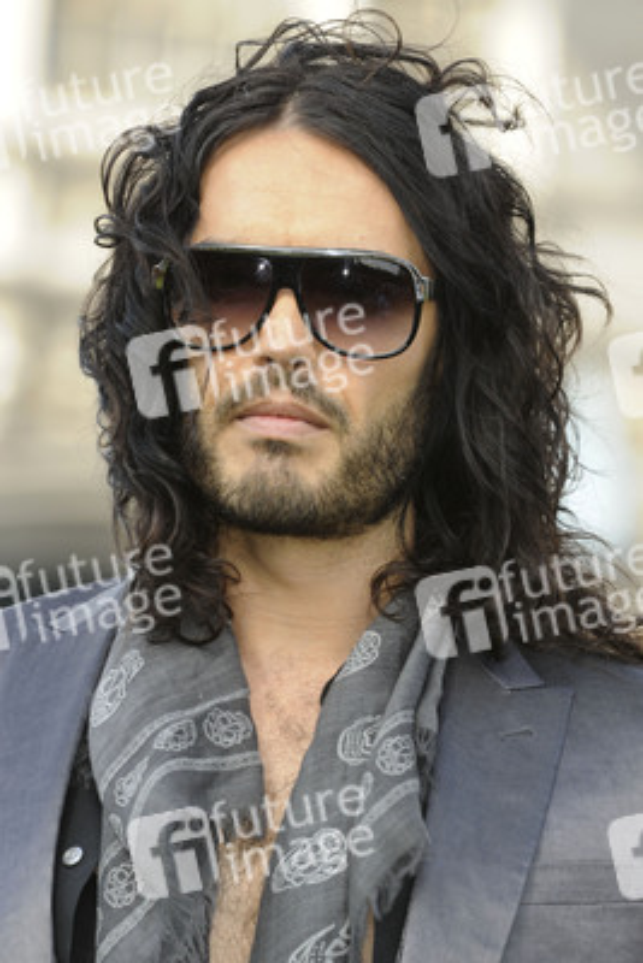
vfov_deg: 4.4
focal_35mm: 465
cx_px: 322
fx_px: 12446
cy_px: 482
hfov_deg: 3.0
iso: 400
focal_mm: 310
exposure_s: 1/125
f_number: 10
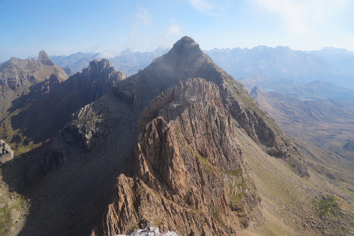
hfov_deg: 67.4
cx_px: 177
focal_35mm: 27
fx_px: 265
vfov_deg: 47.9
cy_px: 118
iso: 100
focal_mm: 18
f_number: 10
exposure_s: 1/160
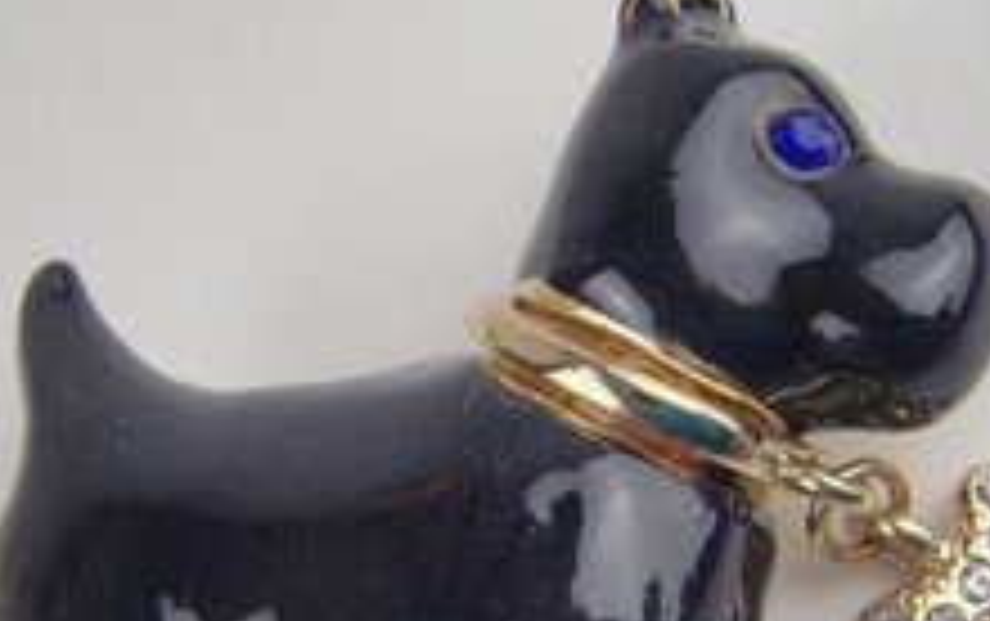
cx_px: 371
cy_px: 493
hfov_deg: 33.3
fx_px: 1648
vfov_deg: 21.1
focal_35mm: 61
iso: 250
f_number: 4.7
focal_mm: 6.64
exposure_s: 1/160
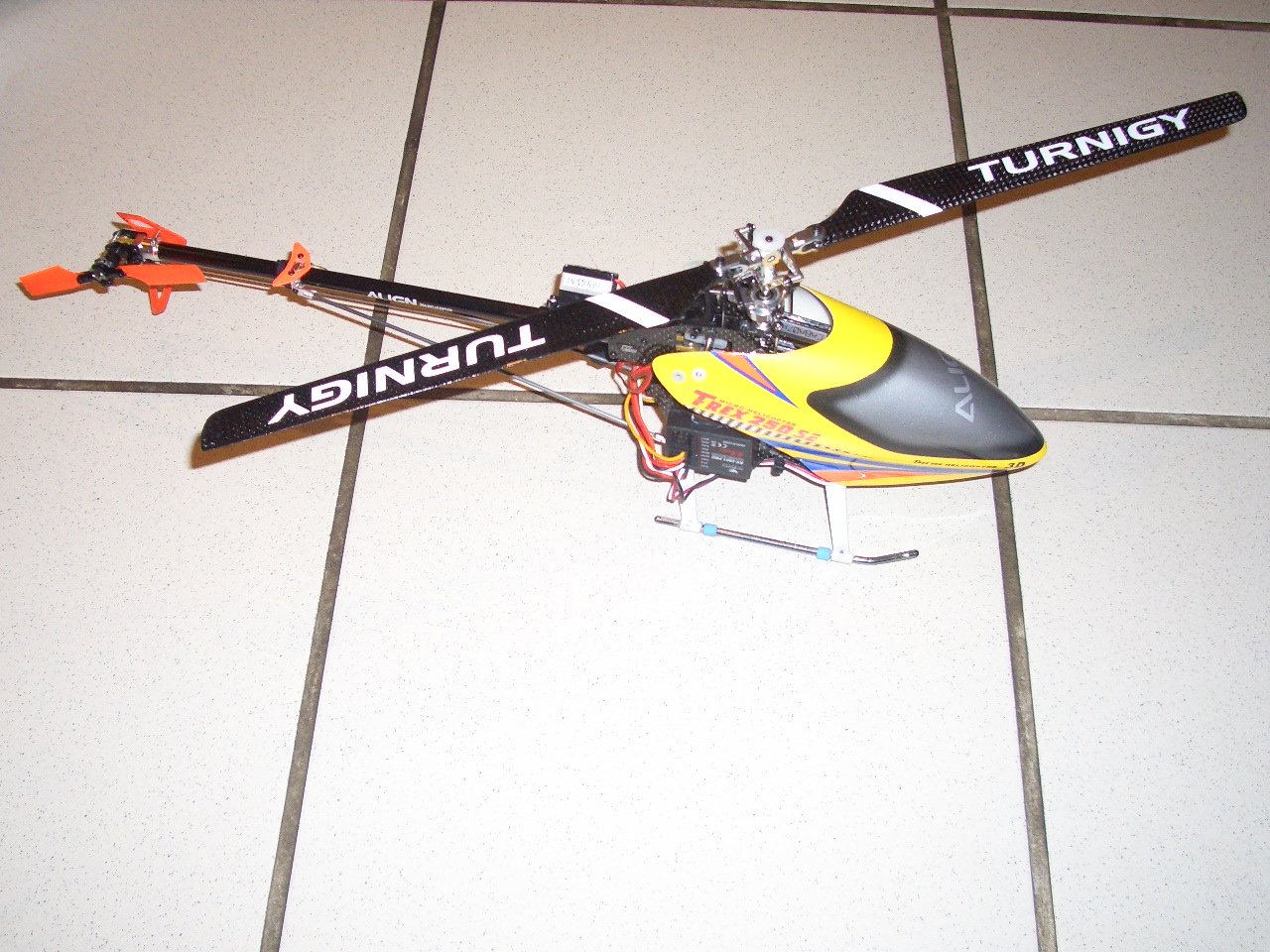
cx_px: 635
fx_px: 2275
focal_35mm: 62
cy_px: 476
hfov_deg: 31.2
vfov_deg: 23.7
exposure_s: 1/60
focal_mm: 10.2
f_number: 3.5
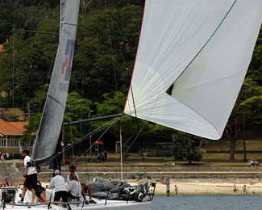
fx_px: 3621
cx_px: 43
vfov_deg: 3.3
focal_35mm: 467
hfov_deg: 4.1
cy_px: 101
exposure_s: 1/1000
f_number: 6.7
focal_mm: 180
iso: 400
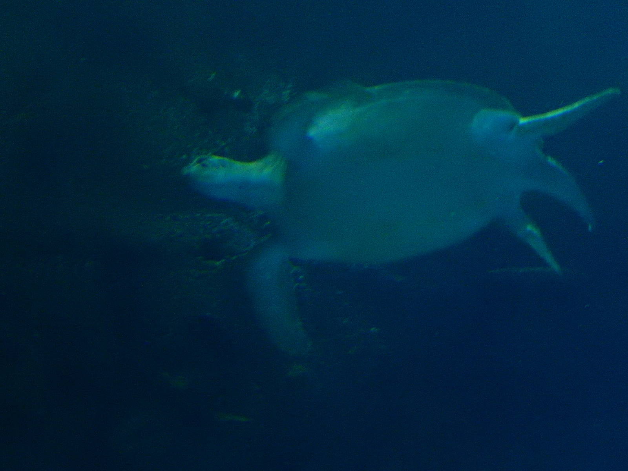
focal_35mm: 95
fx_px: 1723
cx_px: 314
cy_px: 236
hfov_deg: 20.7
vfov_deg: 15.6
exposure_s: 1/15
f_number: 5.2
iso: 1600
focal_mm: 17
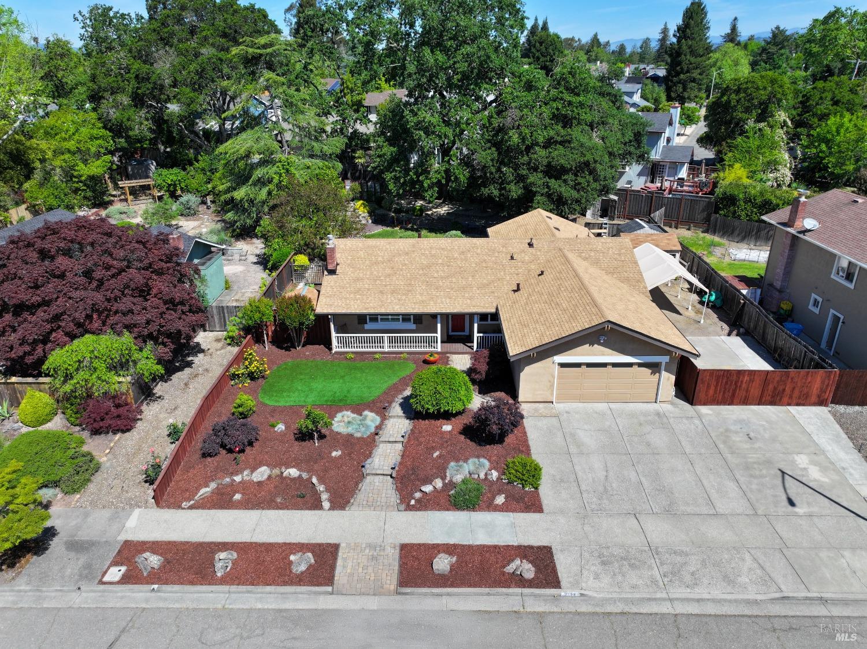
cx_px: 434
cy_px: 324
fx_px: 601
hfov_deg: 71.6
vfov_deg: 56.8
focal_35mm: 24
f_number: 2.8
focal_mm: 12.29
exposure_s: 1/2000
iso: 120
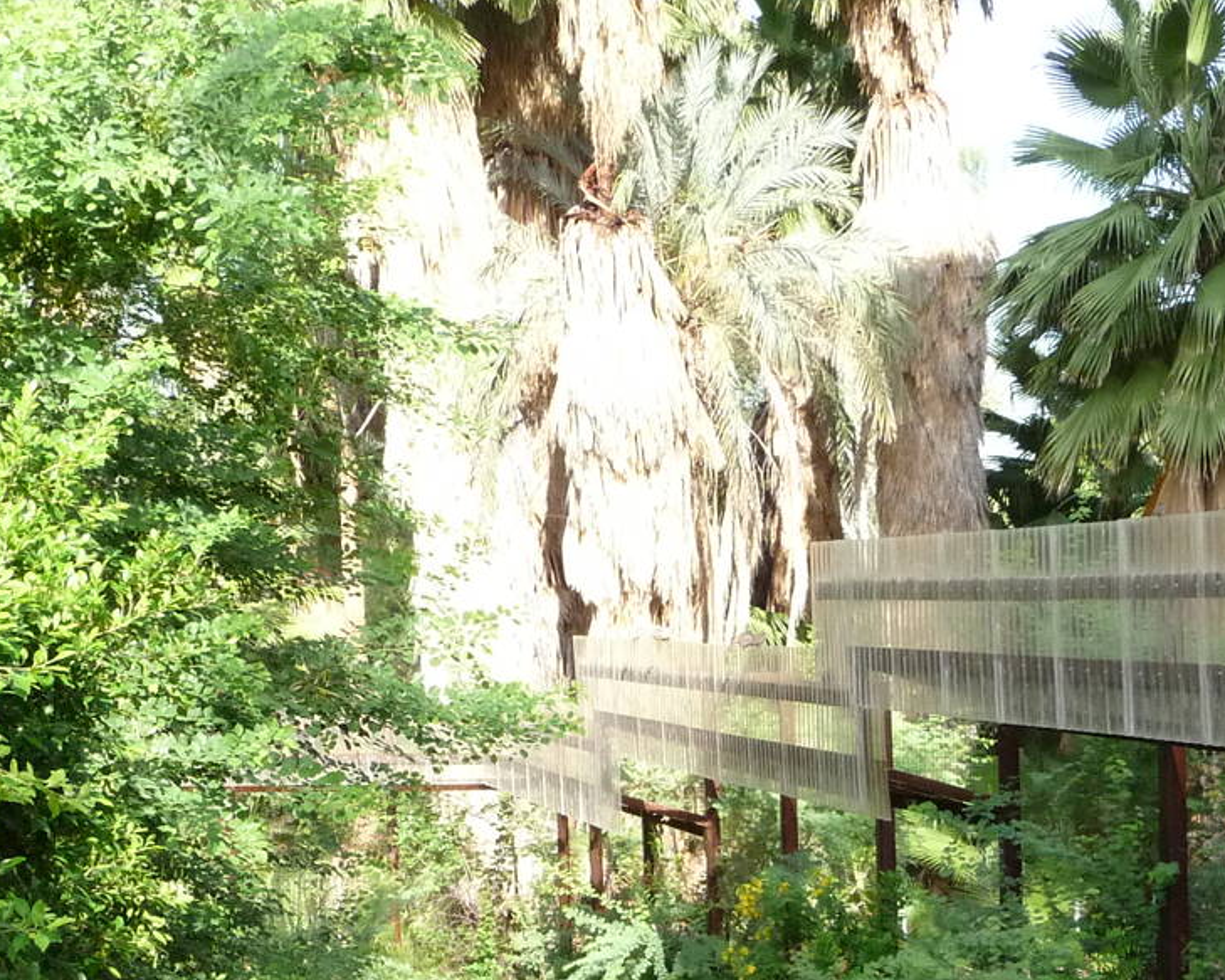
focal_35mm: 60
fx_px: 2175
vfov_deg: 25.1
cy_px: 738
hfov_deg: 31.4
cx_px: 546
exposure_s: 1/500
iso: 250
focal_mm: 4.7
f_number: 3.3
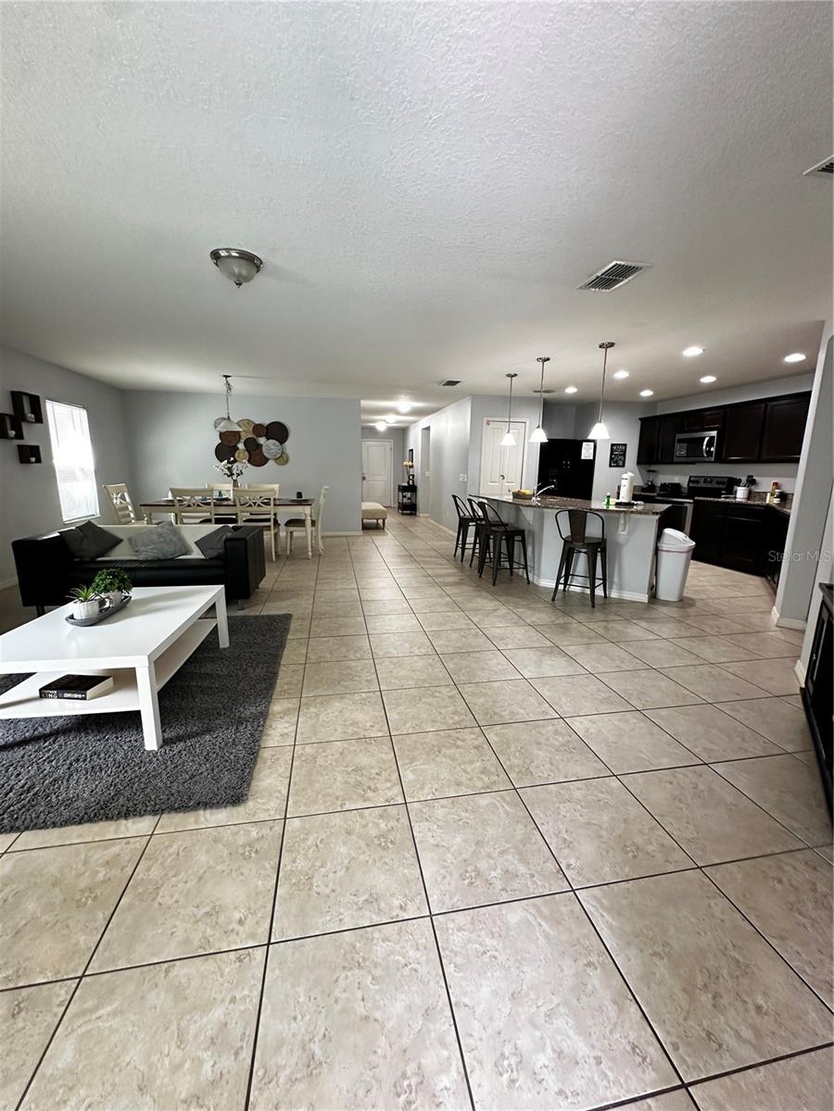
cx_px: 417
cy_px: 556
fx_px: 450
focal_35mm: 14
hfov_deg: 85.7
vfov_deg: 102.1
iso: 250
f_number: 2.2
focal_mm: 2.22
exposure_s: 1/60
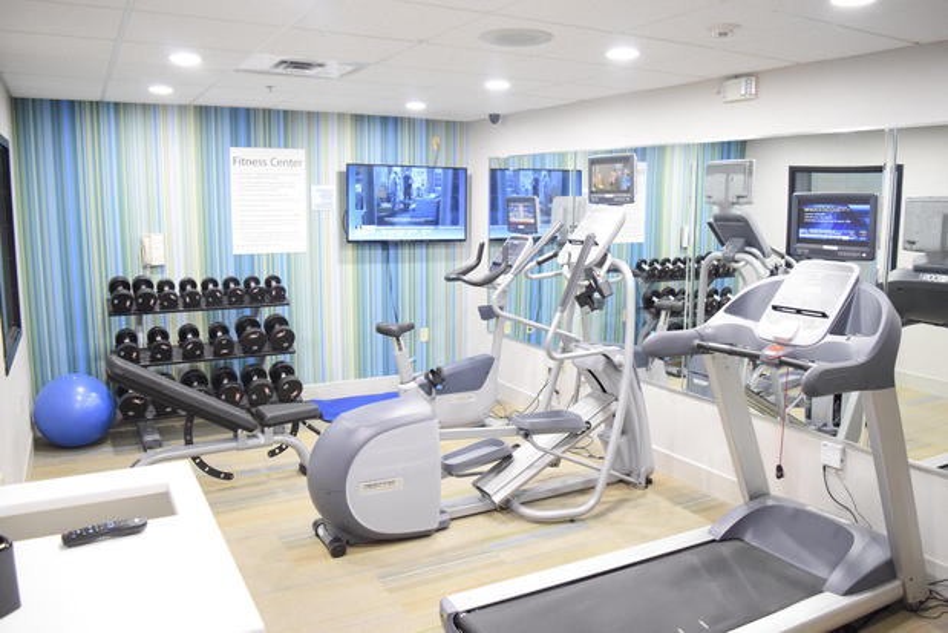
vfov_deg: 48.0
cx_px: 474
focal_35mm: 27
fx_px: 711
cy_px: 316
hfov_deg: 67.4
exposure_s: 1/60
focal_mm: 18
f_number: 3.5
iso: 2200
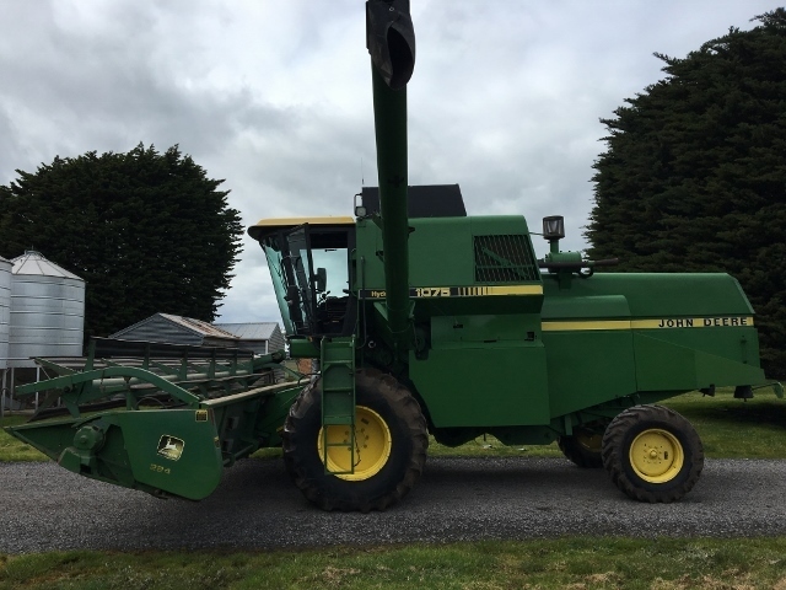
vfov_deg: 48.2
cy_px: 295
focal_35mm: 29
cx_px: 393
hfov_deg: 61.7
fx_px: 658
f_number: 2.2
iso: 25
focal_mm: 4.15
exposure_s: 1/2079
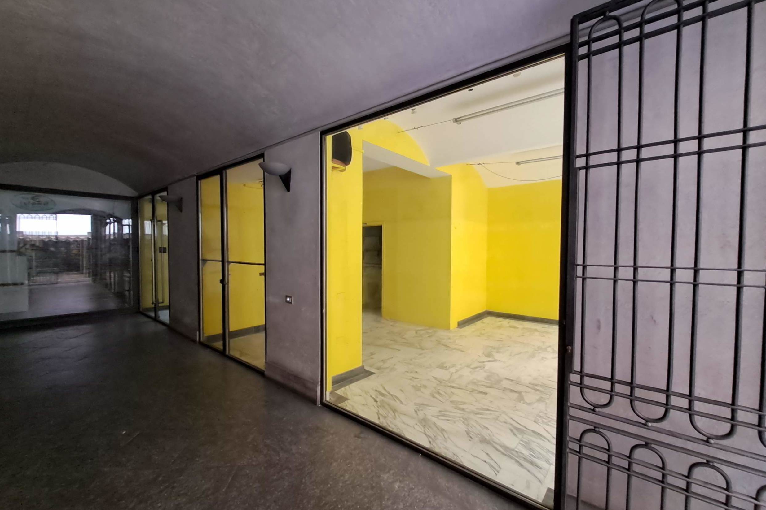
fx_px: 298
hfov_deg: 104.2
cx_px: 391
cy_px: 261
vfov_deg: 81.2
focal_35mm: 14
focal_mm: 1.13
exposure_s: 1/25
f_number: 2.2
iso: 400
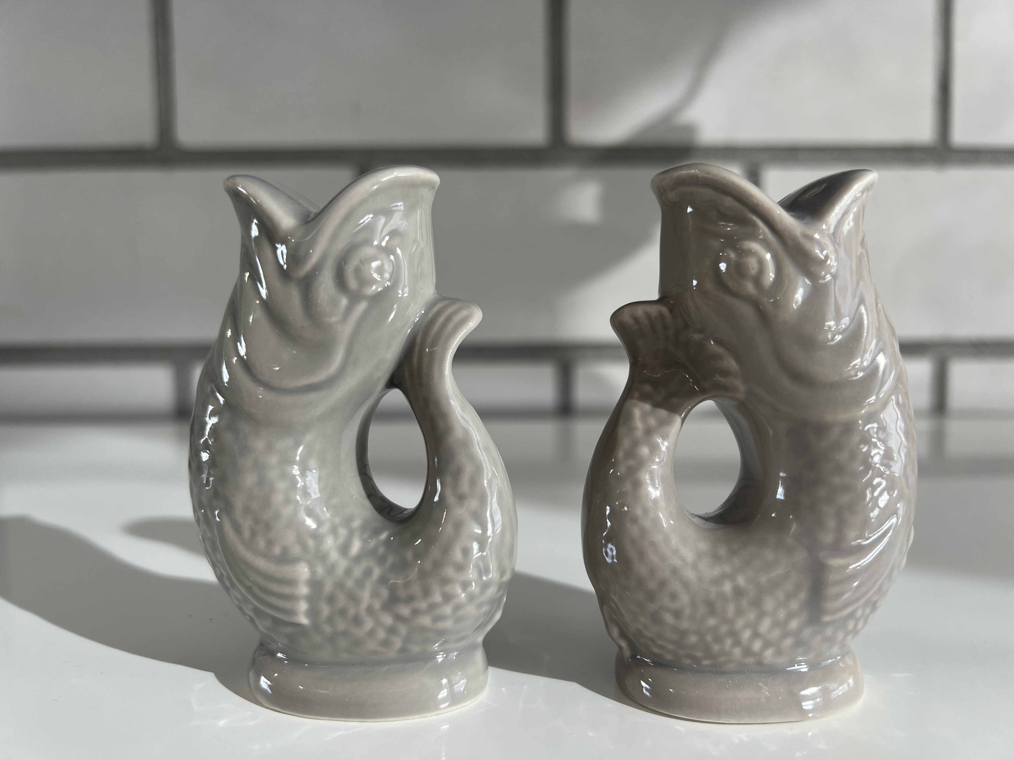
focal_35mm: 26
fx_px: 762
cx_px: 507
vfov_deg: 53.1
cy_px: 380
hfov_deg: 67.3
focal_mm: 5.7
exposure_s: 1/100
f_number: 1.5
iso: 64
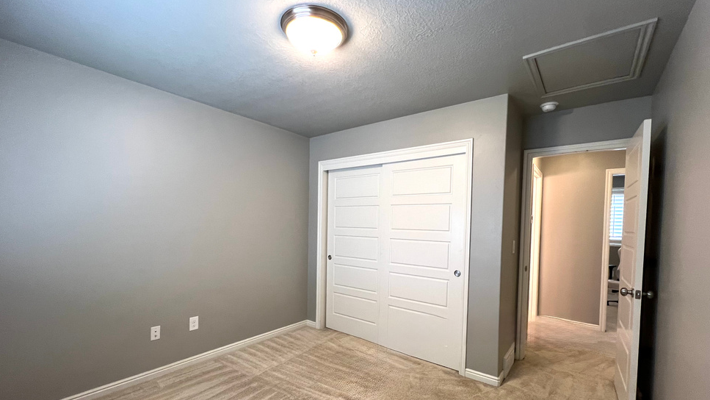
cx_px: 360
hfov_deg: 103.0
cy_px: 233
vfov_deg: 70.0
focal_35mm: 15
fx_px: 282
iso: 160
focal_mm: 1.57
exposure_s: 1/60
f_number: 1.8
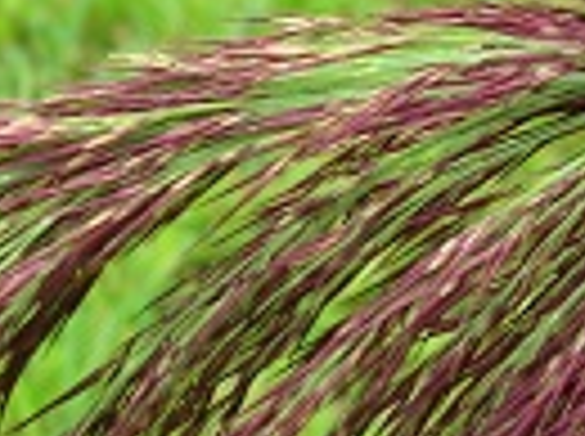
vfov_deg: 10.9
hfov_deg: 14.6
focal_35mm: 135
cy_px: 214
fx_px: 2277
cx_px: 261
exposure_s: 1/111
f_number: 3
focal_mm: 5.8
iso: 50
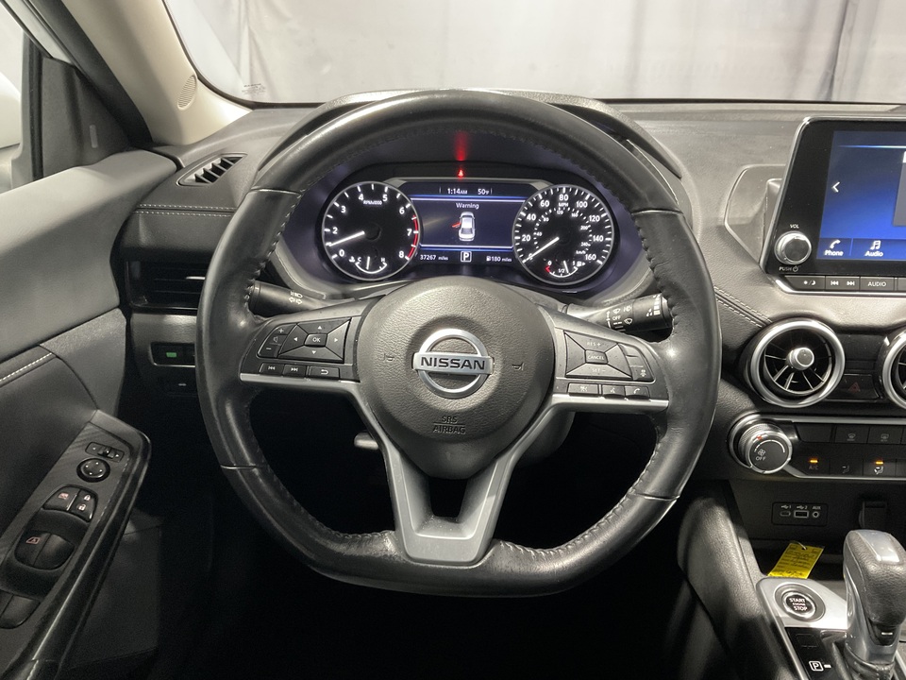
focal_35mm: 29
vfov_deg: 48.2
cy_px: 340
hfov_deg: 61.7
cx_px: 453
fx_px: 759
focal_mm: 3
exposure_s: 1/40
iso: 250
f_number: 1.8
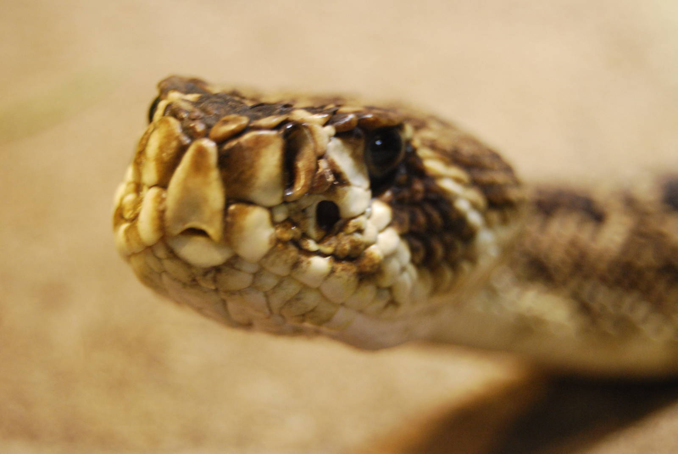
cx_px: 339
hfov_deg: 24.6
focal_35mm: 82
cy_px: 227
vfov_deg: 16.6
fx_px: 1556
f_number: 5.6
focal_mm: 55
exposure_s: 1/30
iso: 1100
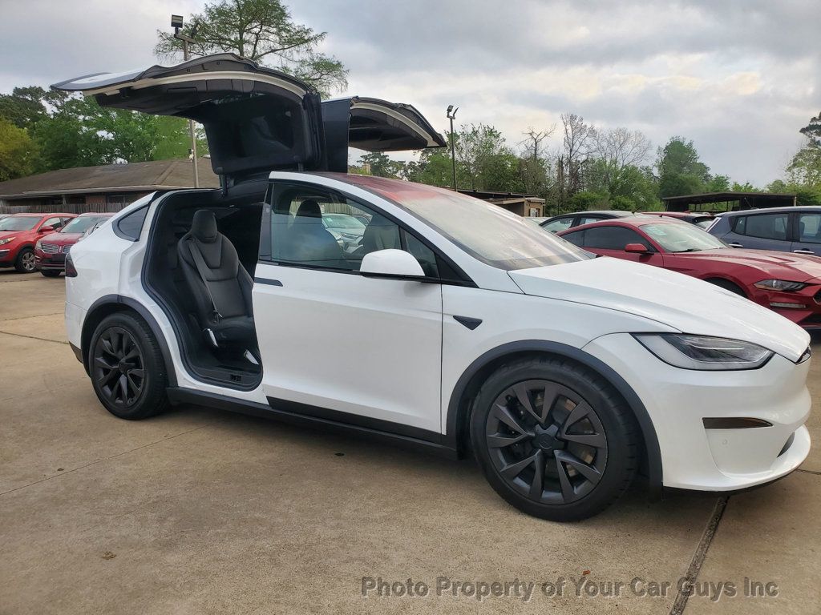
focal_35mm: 26
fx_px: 617
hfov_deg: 67.3
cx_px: 410
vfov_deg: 53.1
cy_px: 308
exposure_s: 1/523
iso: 50
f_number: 2.4
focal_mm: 4.3
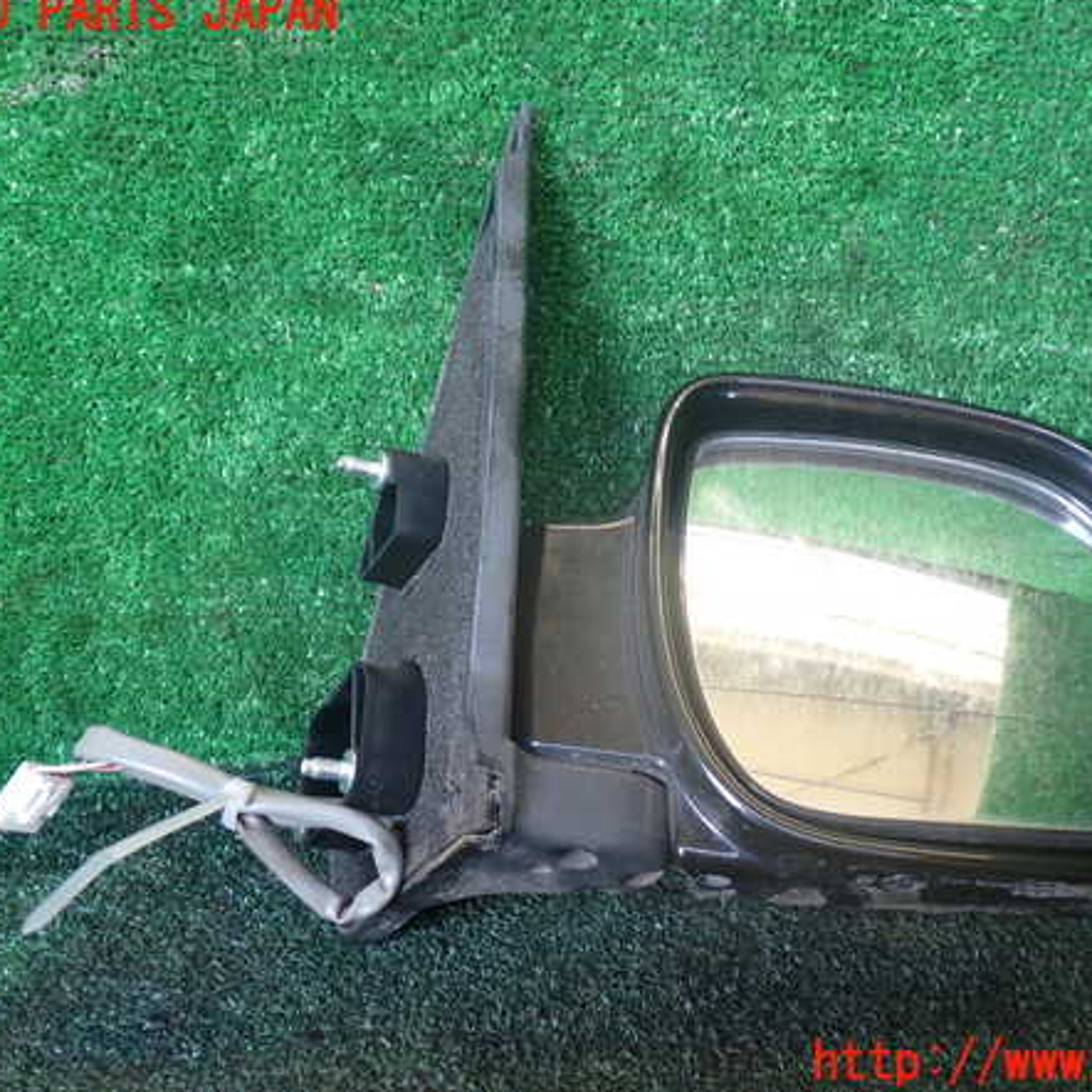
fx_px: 1285
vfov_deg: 46.0
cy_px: 539
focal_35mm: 36
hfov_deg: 45.9
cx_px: 630
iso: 200
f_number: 2.3
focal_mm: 5.4
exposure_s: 1/60
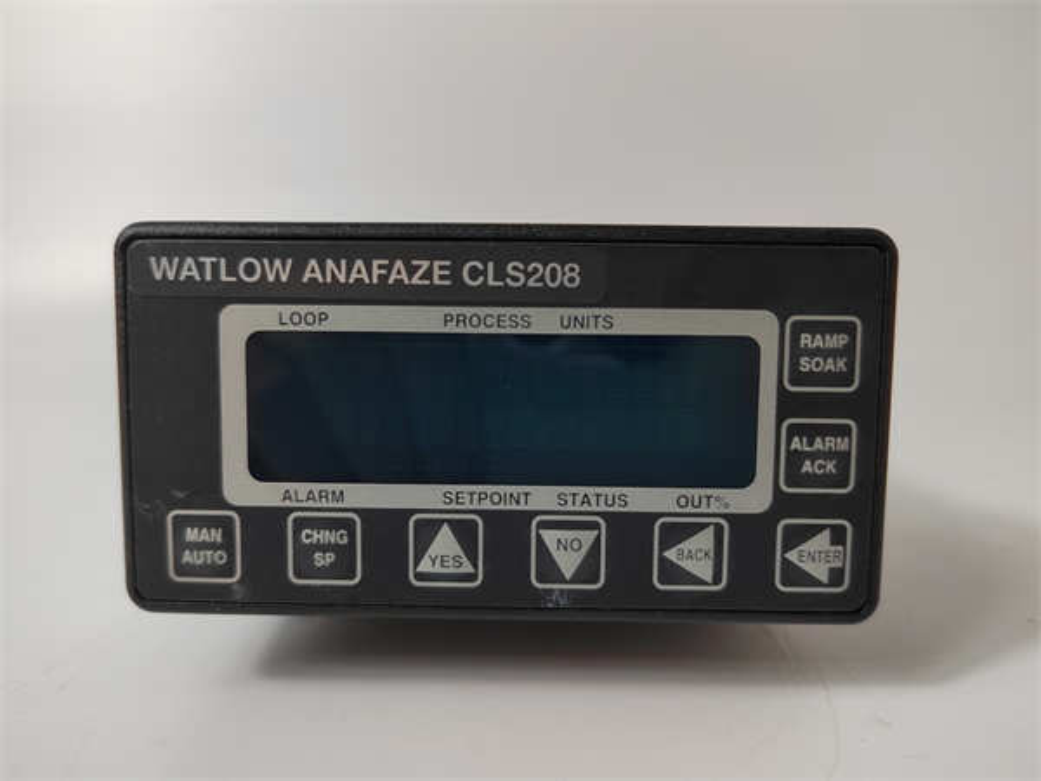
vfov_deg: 58.9
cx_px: 520
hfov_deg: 73.9
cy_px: 390
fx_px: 692
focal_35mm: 23
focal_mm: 5.52
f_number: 1.9
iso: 456
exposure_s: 1/120
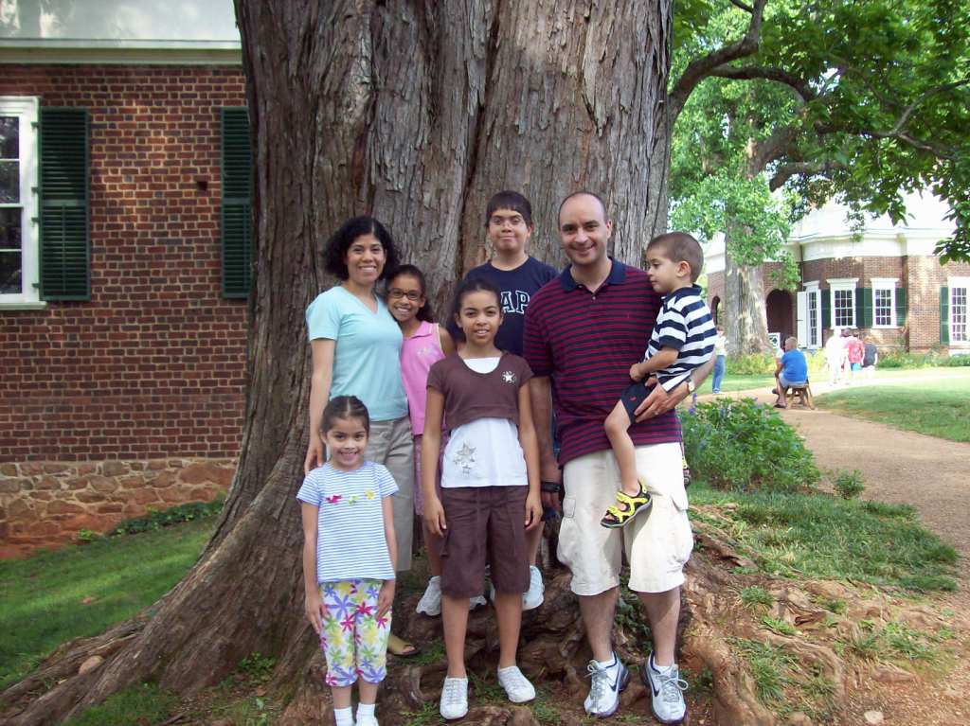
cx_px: 485
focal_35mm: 36
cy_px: 363
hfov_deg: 51.4
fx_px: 1008
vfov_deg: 39.6
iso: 80
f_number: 2.7
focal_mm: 6
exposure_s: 1/218
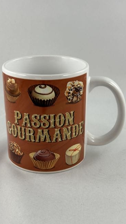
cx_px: 59
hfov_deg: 22.6
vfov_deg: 39.2
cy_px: 113
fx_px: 315
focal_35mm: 53
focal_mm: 6.86
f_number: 1.78
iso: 50
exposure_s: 1/100
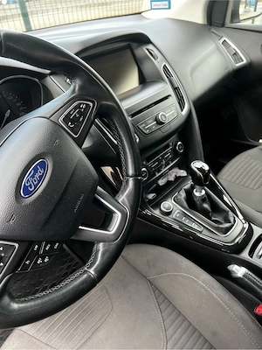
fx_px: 262
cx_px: 131
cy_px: 175
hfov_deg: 53.1
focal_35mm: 26
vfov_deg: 67.3
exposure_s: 1/121
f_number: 1.5
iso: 64
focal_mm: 5.7
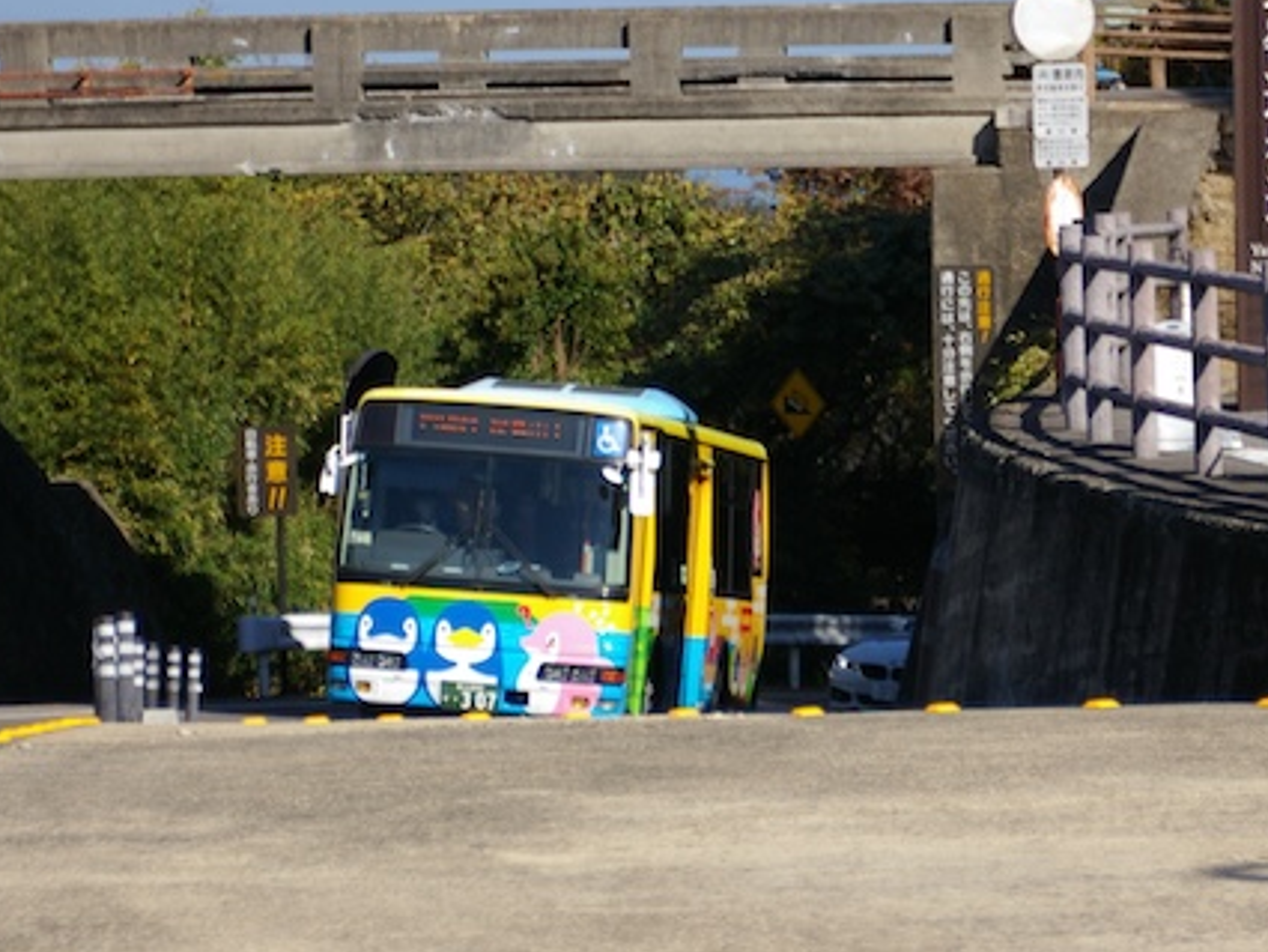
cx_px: 758
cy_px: 509
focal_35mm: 214
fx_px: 7829
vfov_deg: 7.0
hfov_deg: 9.3
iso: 400
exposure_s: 1/1500
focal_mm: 105
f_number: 5.6
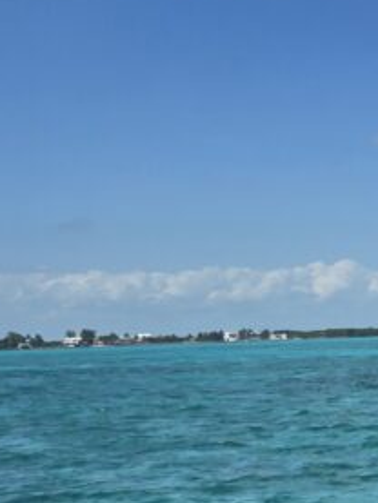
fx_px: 1237
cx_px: 494
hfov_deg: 16.4
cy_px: 467
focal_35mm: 85
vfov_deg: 22.4
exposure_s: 1/1484
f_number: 1.7
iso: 12
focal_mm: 6.3
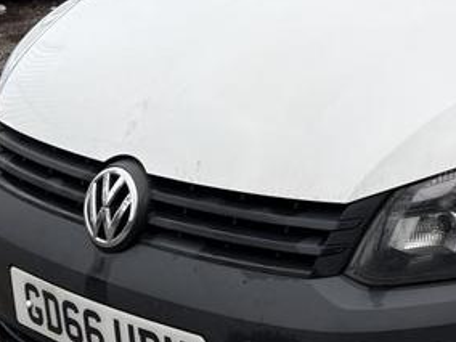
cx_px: 507
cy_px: 96
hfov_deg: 22.4
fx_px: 1080
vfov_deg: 17.9
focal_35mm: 82
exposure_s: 1/500
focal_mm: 5.96
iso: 50
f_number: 1.6
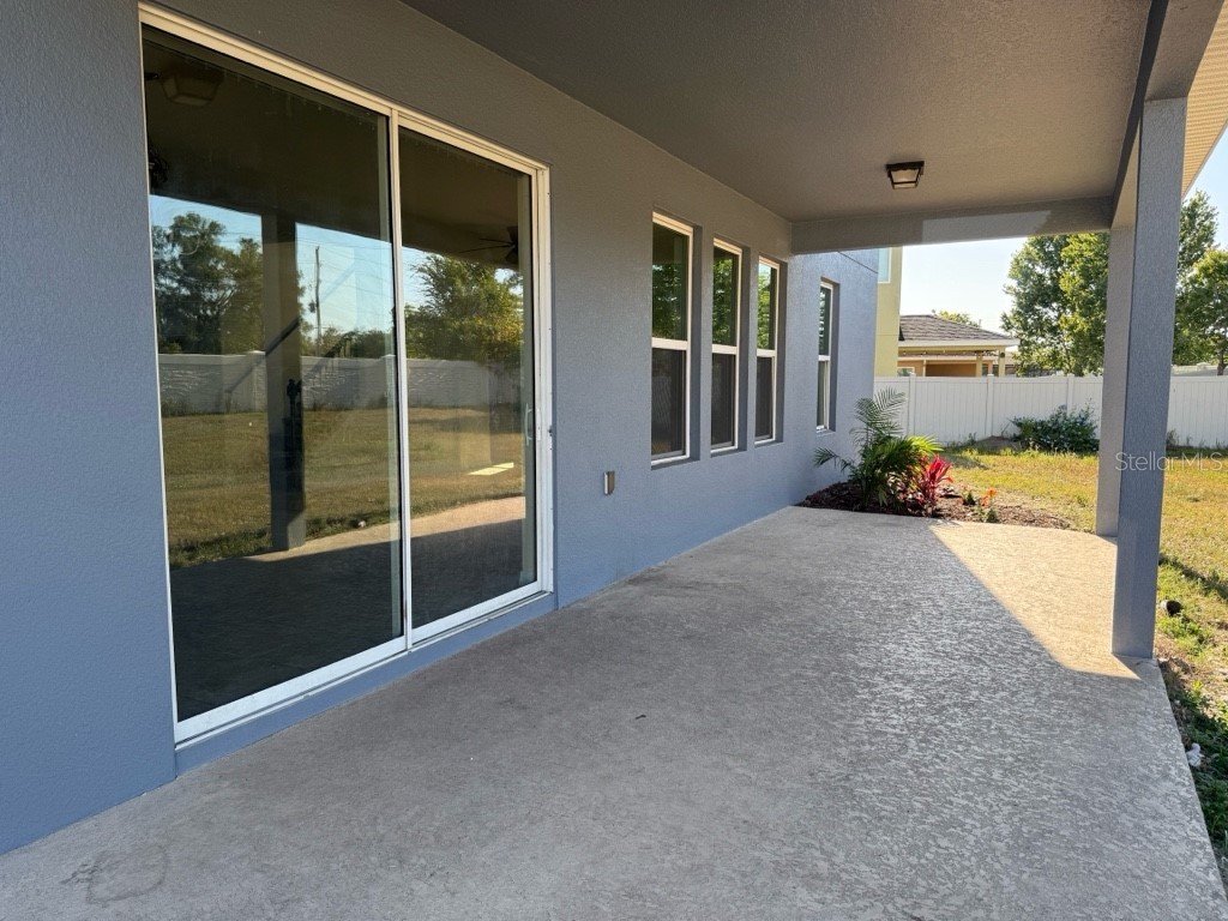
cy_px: 460
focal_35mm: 24
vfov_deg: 56.8
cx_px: 614
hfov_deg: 71.6
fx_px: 851
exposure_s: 1/909
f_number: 1.78
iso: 100
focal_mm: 6.76
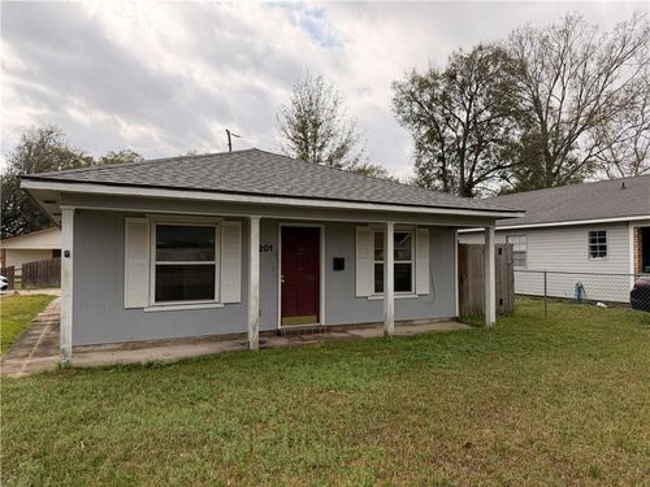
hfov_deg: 71.6
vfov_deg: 56.8
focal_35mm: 24
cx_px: 325
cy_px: 244
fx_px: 451
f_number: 1.78
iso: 100
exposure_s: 1/7353
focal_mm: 6.76
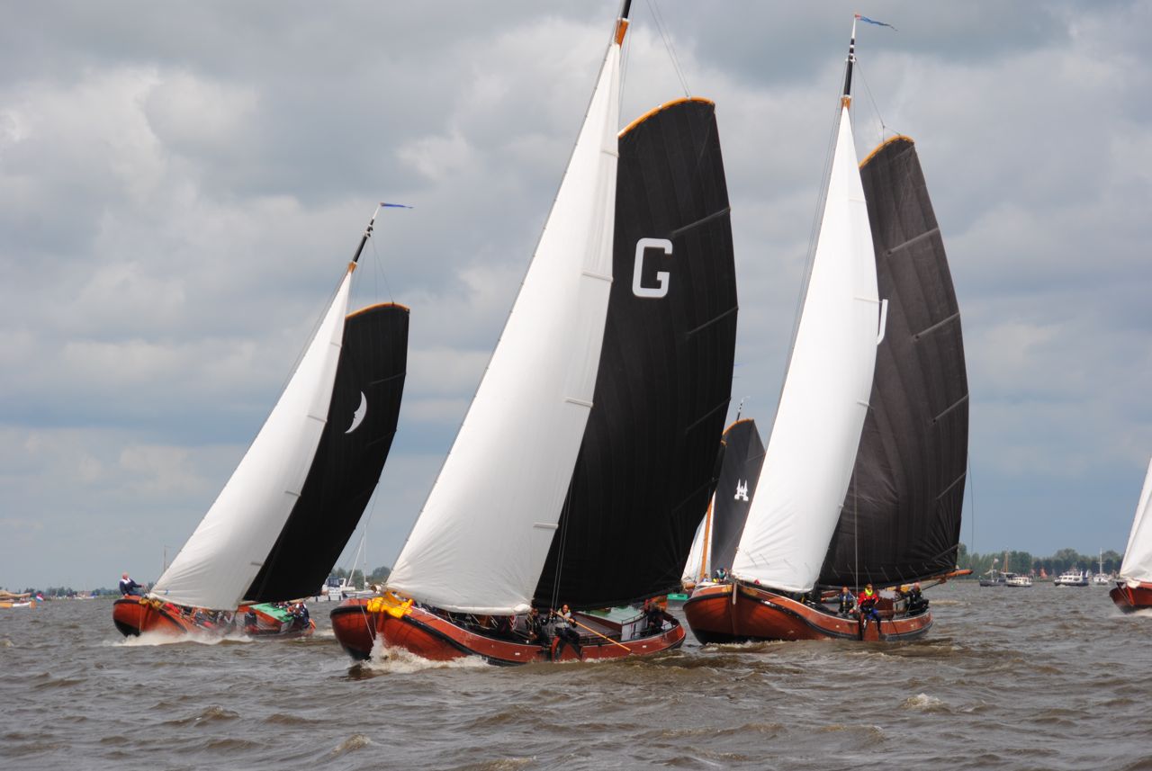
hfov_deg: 18.2
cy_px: 386
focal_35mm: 112
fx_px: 3604
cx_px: 576
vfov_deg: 12.2
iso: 100
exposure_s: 1/800
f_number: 7.1
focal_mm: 75
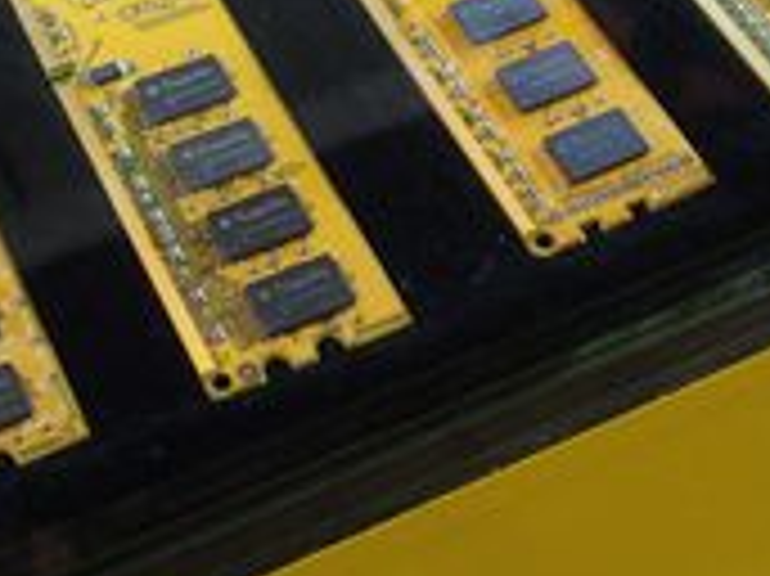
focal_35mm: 100
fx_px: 2223
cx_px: 396
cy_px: -54
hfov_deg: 19.7
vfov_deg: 14.4
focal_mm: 8.1
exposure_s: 1/40
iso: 320
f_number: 3.5
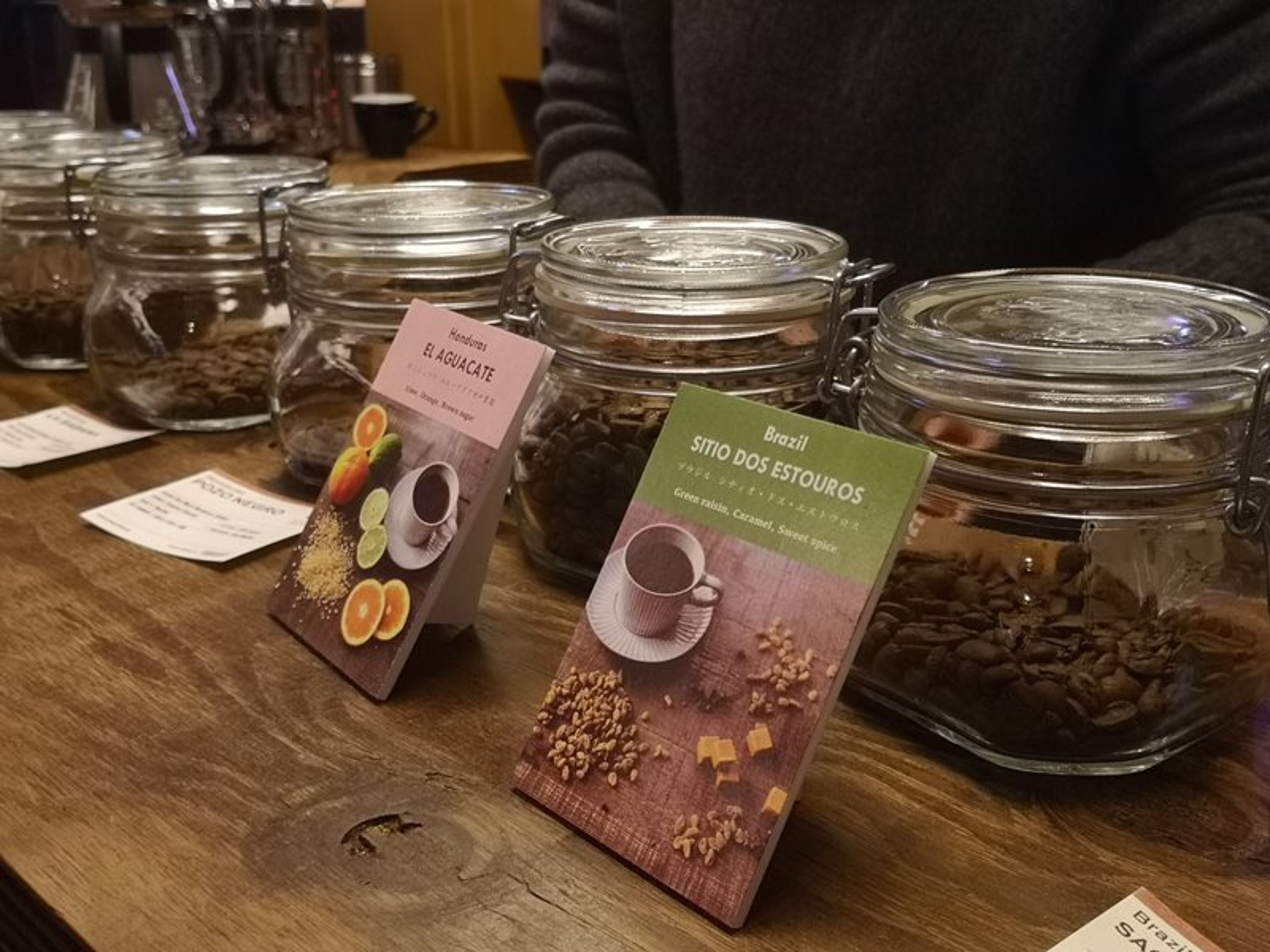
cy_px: 476
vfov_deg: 40.7
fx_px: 1284
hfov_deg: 52.6
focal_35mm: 35
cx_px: 635
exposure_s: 1/25
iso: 400
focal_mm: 3.95
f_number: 1.8
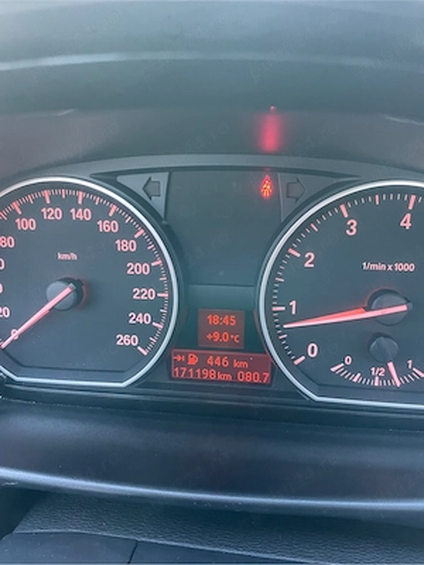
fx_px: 425
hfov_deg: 53.1
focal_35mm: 26
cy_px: 282
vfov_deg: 67.3
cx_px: 212
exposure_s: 1/40
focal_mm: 4.2
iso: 500
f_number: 1.6
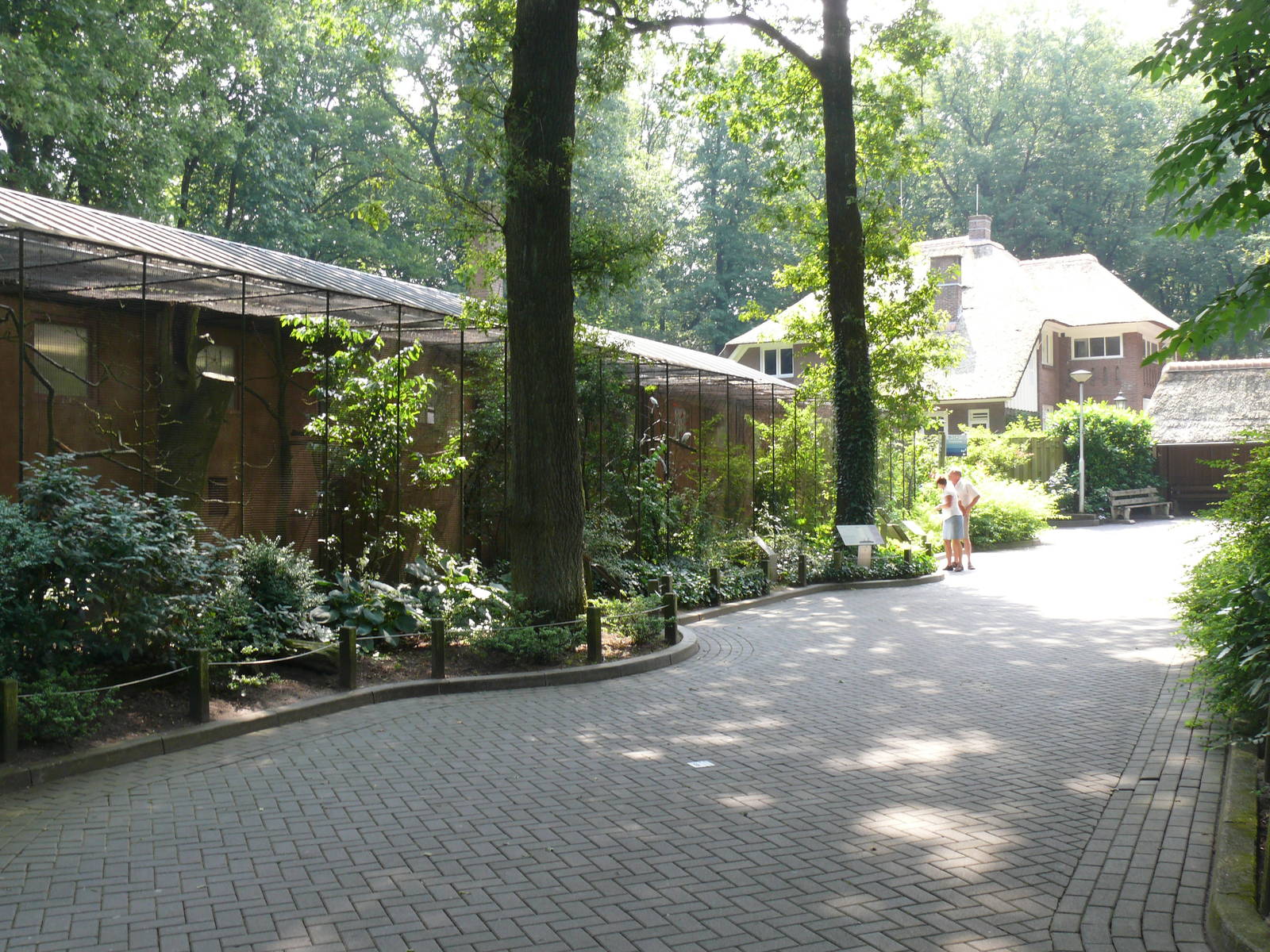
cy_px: 476
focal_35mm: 35
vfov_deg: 40.7
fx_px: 1284
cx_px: 635
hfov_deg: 52.6
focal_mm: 7.4
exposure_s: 1/30
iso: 100
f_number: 6.3
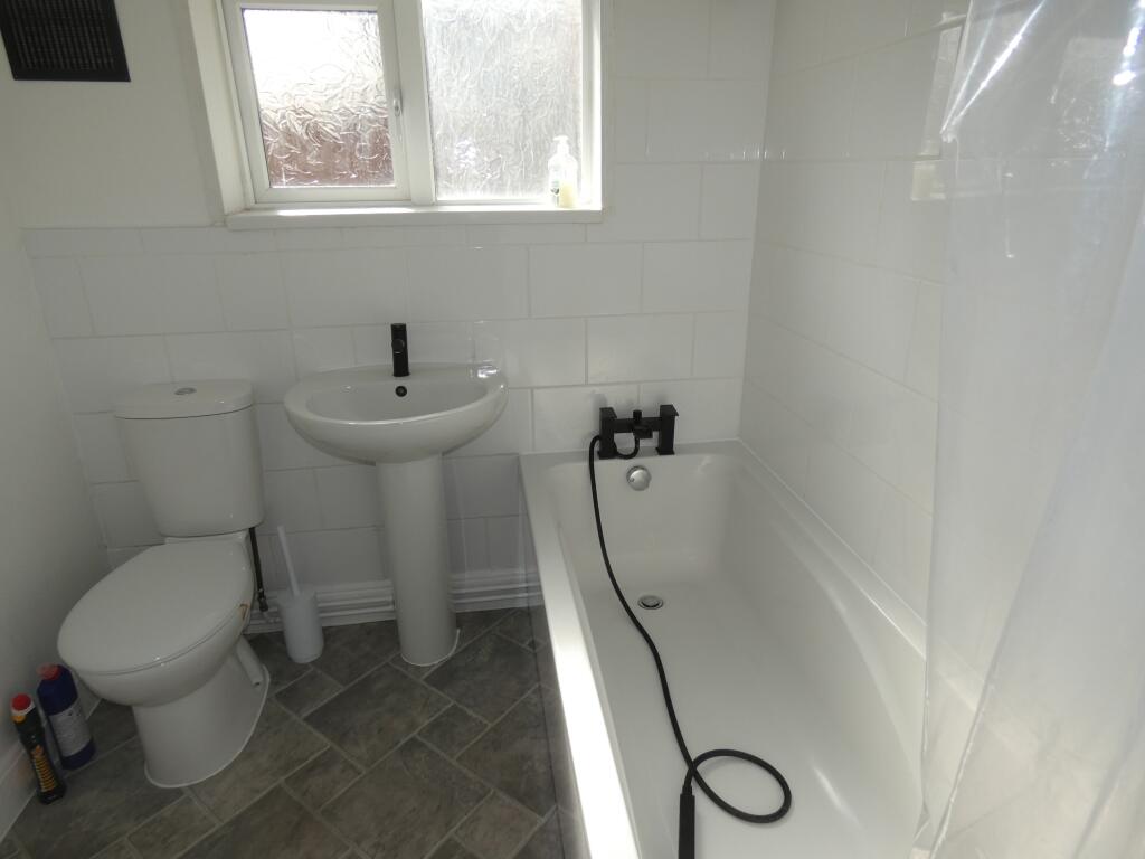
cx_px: 572
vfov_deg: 66.0
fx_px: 662
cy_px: 430
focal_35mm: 20
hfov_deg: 81.7
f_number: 2.8
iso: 80
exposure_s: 1/320
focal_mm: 3.6
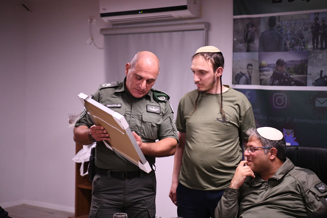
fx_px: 636
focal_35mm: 70
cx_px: 164
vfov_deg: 19.5
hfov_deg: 28.8
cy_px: 109
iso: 5000
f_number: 2.8
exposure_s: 1/320
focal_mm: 70
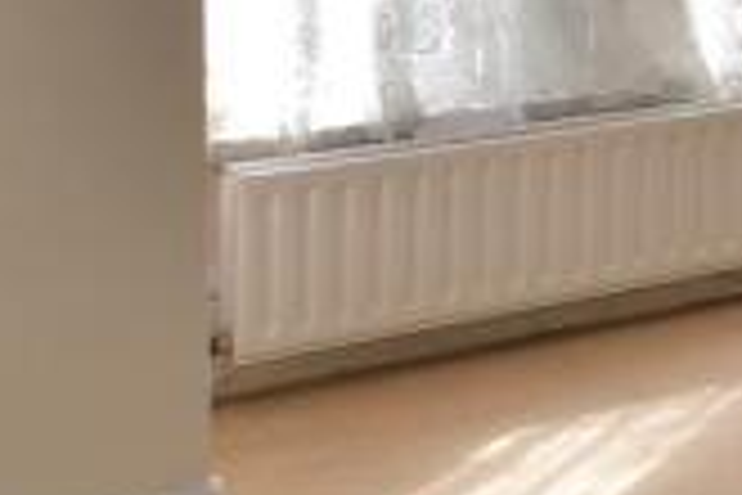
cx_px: 2109
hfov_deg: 12.2
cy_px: -286
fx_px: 1917
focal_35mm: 93
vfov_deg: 13.7
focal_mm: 10
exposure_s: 1/8
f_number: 8
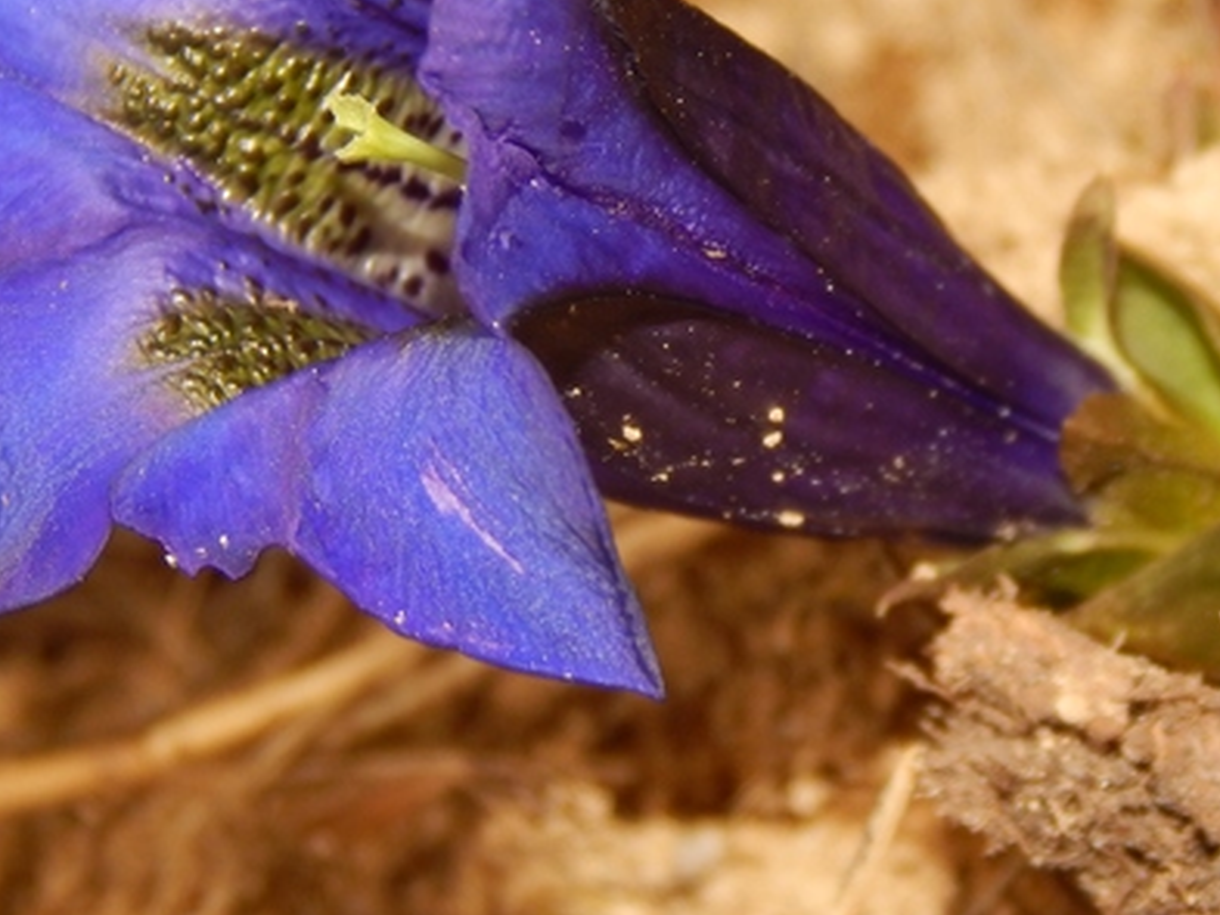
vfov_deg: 5.1
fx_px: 10189
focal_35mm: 289
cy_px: 450
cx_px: 885
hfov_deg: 6.8
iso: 125
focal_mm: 25.3
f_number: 9.8
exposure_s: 1/50
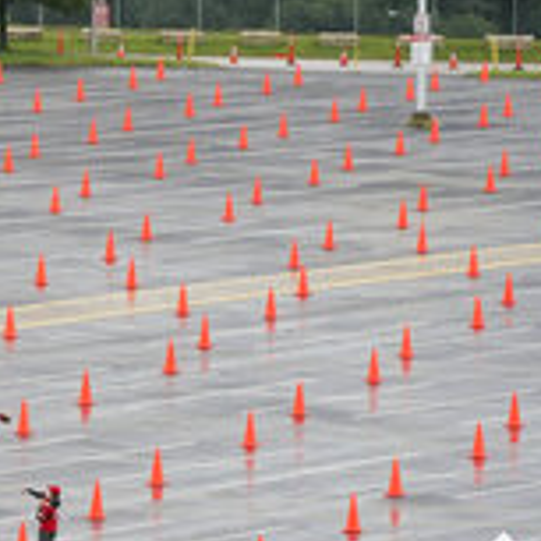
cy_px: 536
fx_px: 11847
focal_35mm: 670
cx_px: -347
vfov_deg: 2.6
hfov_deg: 2.6
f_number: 14
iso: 1600
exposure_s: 1/320
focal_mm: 235
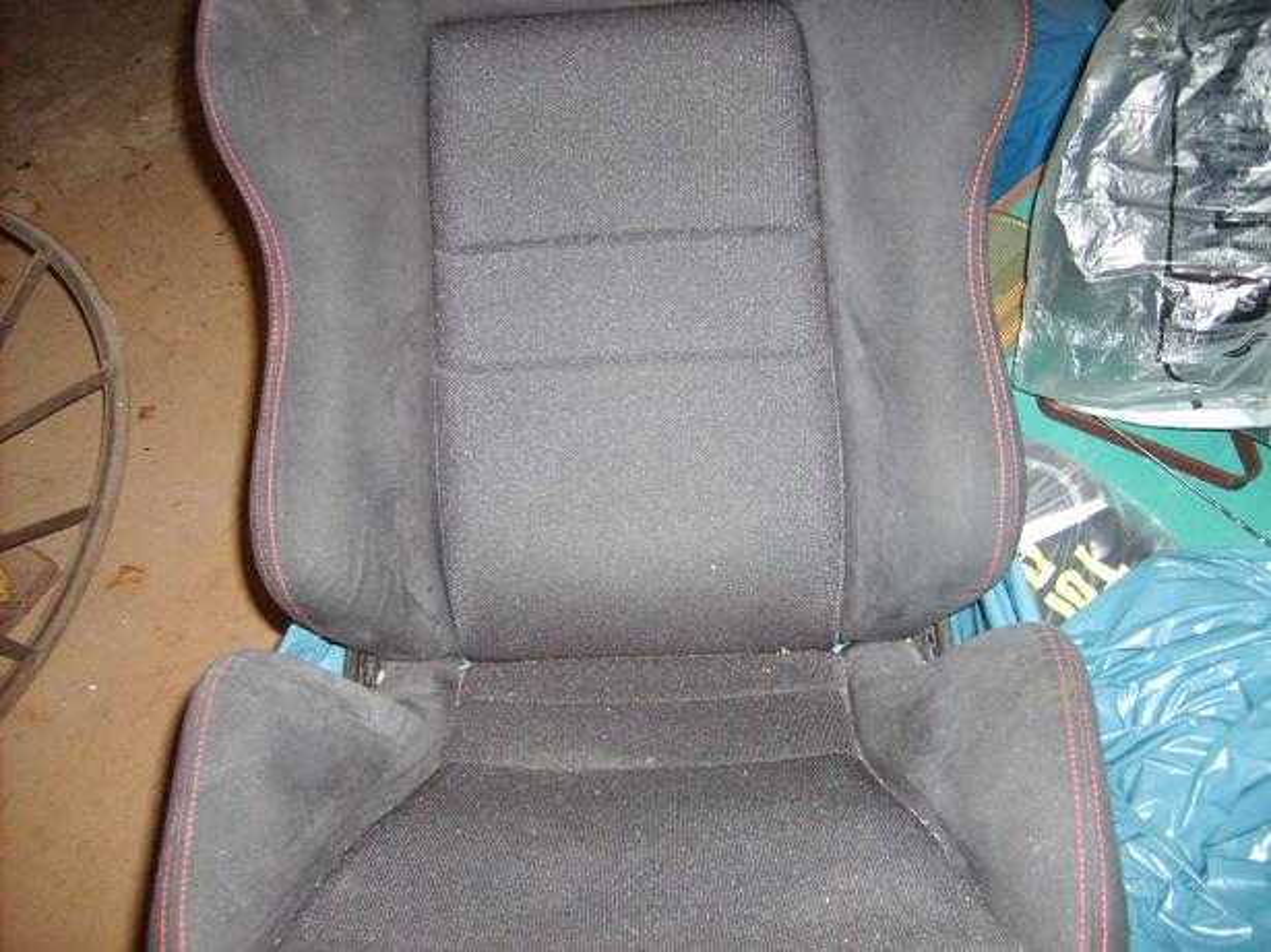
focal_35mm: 35
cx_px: 636
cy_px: 476
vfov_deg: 40.7
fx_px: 1285
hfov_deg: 52.6
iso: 200
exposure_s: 1/45
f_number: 2.8
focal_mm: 5.8
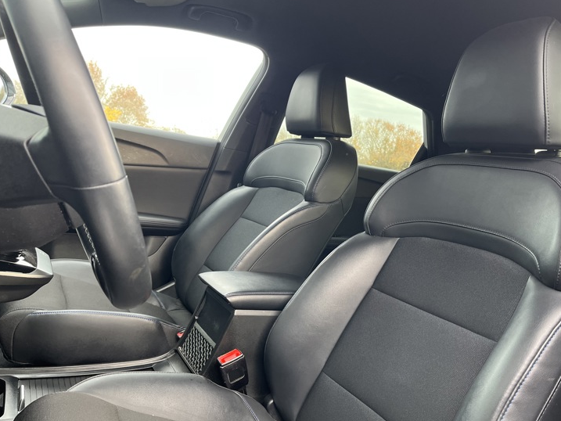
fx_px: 470
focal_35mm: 29
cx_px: 301
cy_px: 232
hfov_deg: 61.6
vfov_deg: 48.2
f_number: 1.6
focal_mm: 5.1
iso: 125
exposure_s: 1/99
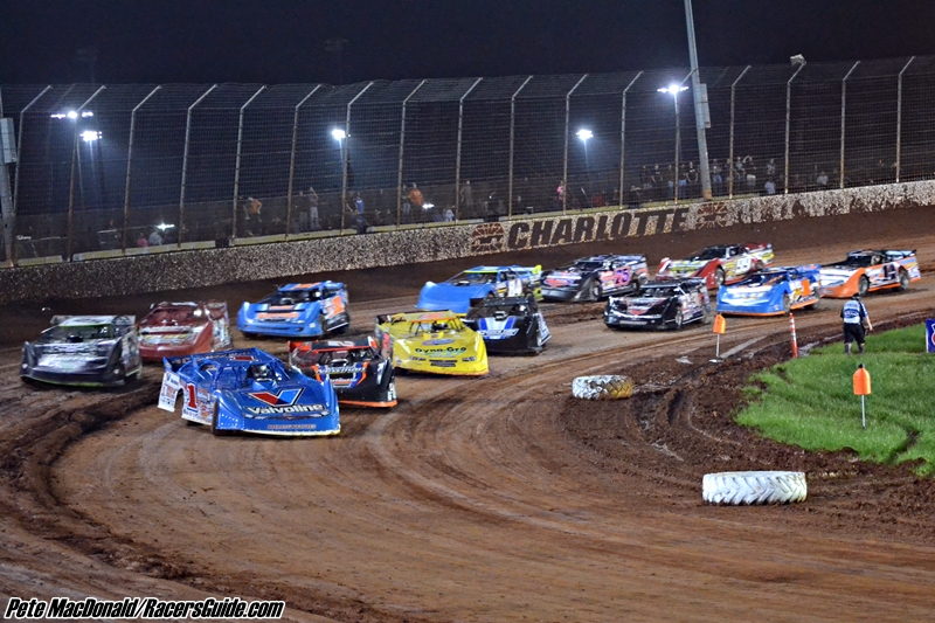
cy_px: 312
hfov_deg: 13.7
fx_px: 3895
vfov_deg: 9.1
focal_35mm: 150
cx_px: 468
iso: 3200
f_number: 4.5
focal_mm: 100
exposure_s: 1/160
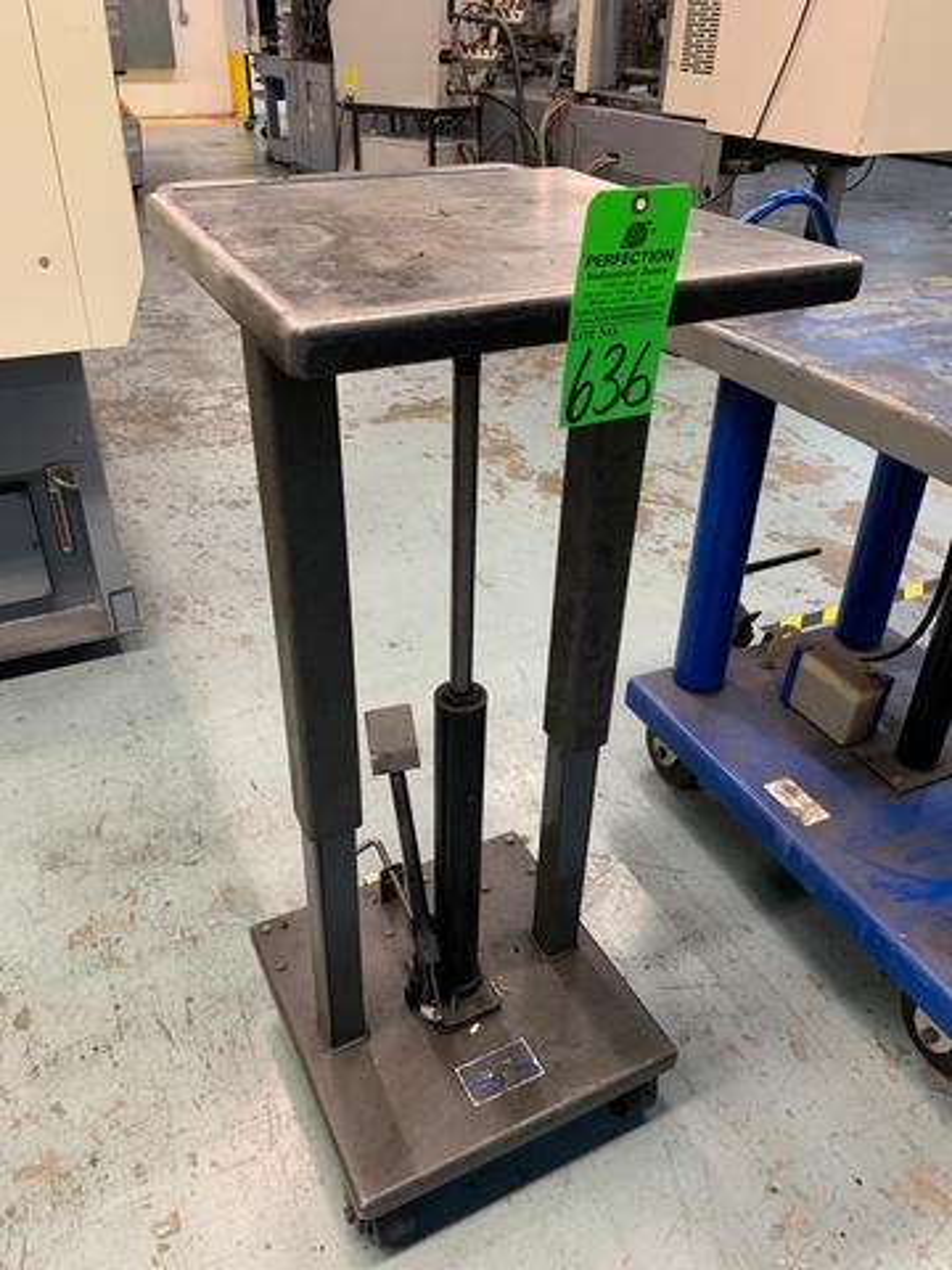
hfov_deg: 53.1
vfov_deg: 67.3
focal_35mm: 26
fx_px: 953
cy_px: 635
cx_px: 476
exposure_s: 1/60
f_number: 1.8
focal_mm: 4.25
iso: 125
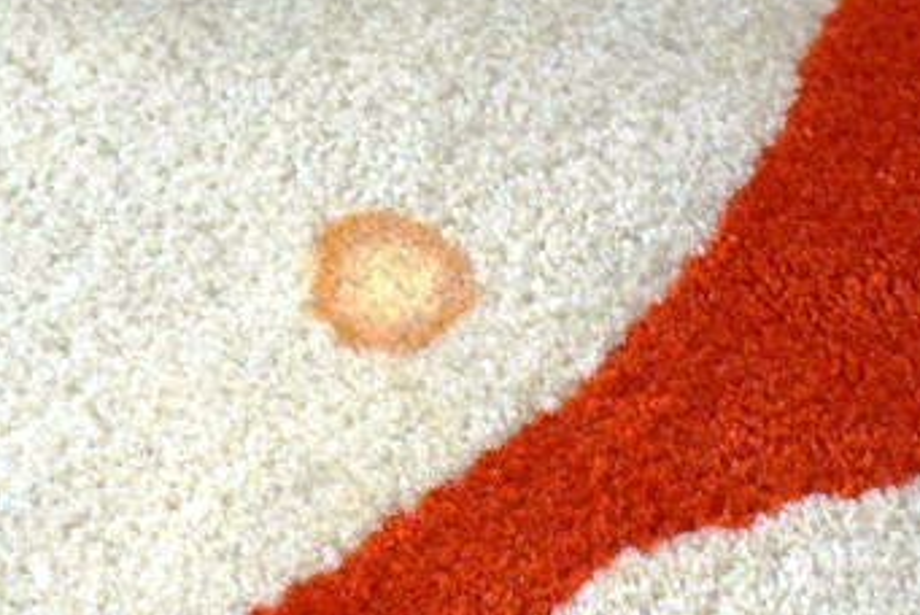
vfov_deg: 17.5
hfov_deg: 25.9
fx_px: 1995
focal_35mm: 78
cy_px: 272
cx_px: 399
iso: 200
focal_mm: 6.1
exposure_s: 1/13
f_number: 2.8
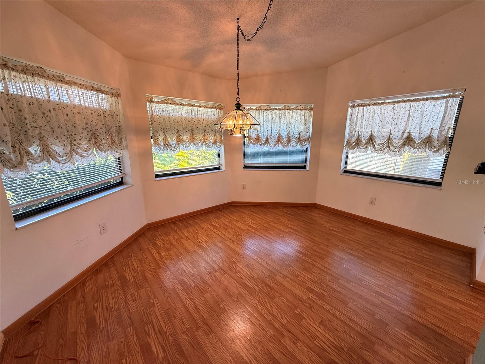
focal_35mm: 14
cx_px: 242
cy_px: 182
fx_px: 196
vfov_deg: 85.7
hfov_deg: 102.1
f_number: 2.2
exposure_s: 1/120
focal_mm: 2.22
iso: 160
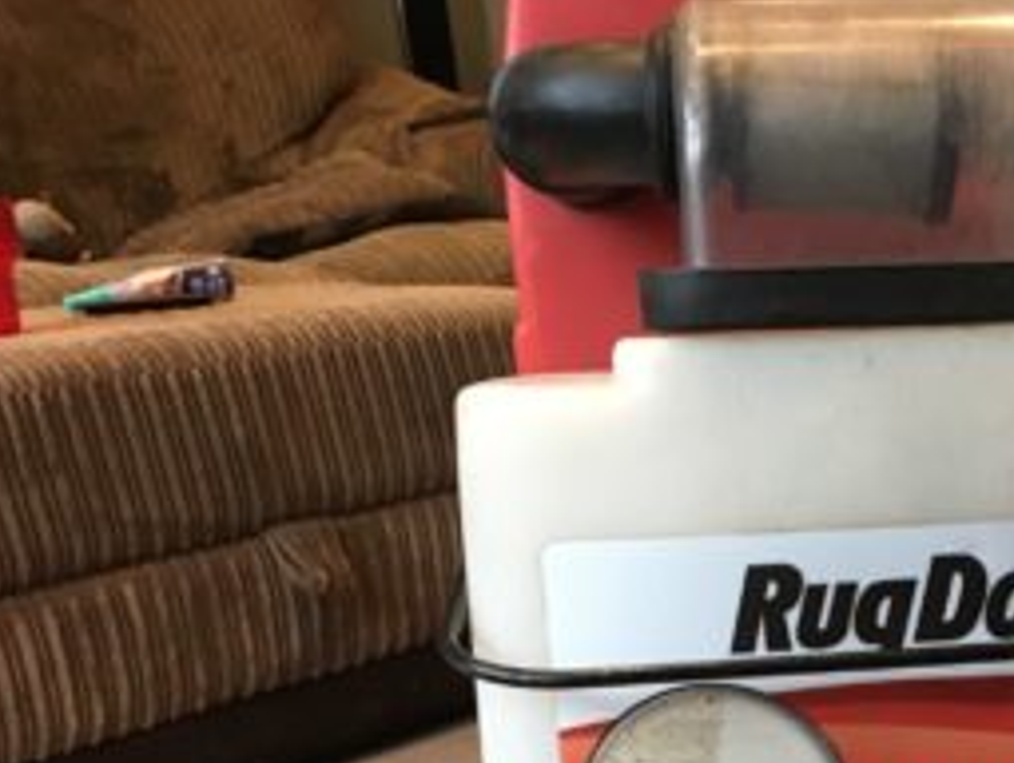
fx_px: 1701
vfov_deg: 24.2
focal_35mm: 58
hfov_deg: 31.3
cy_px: 753
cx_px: 950
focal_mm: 4.15
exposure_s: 1/33
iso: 200
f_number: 2.2
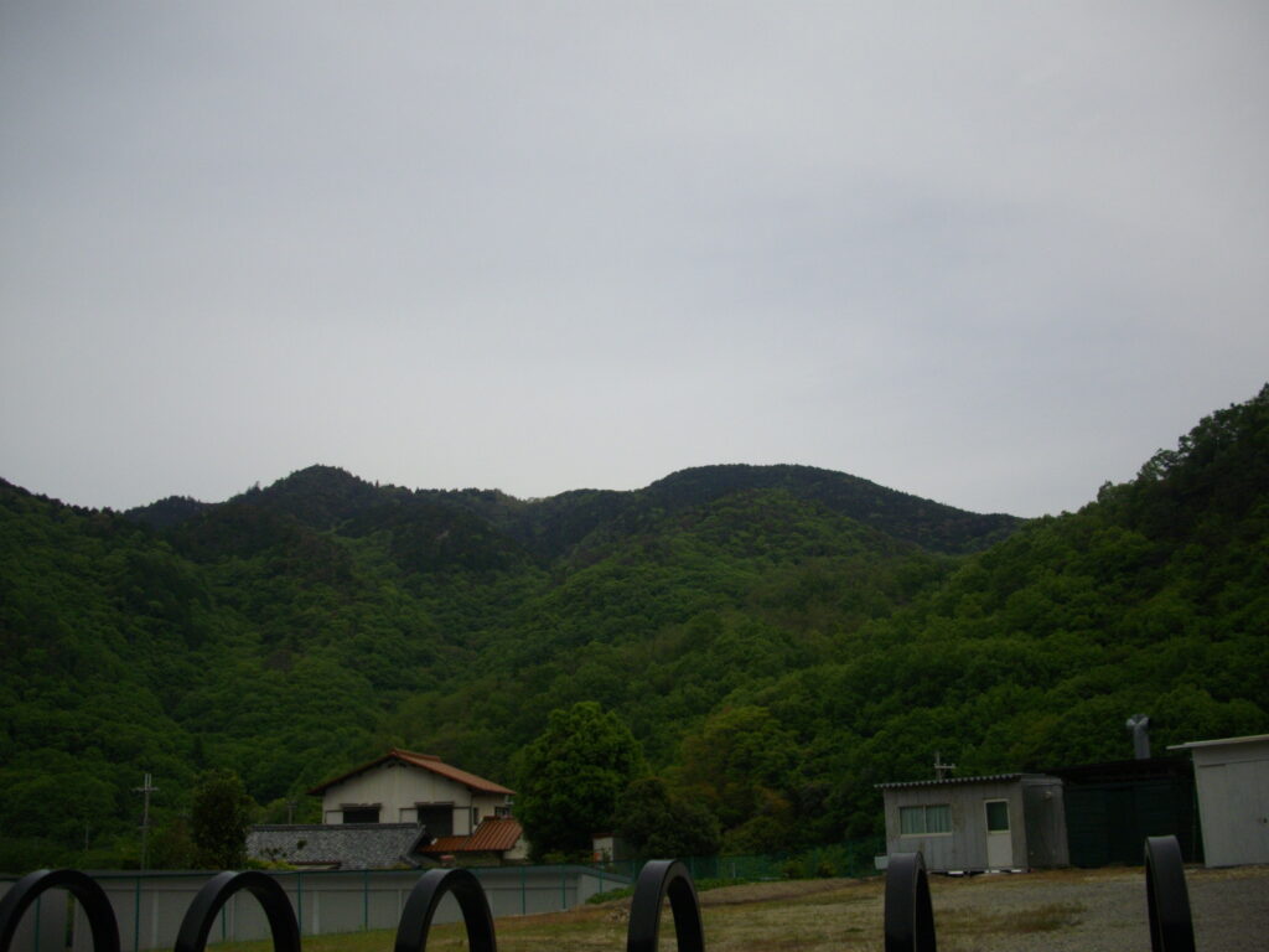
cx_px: 634
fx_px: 1356
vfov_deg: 38.7
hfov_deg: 50.1
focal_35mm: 37
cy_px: 476
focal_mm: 6.2
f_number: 5.6
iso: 100
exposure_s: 1/800
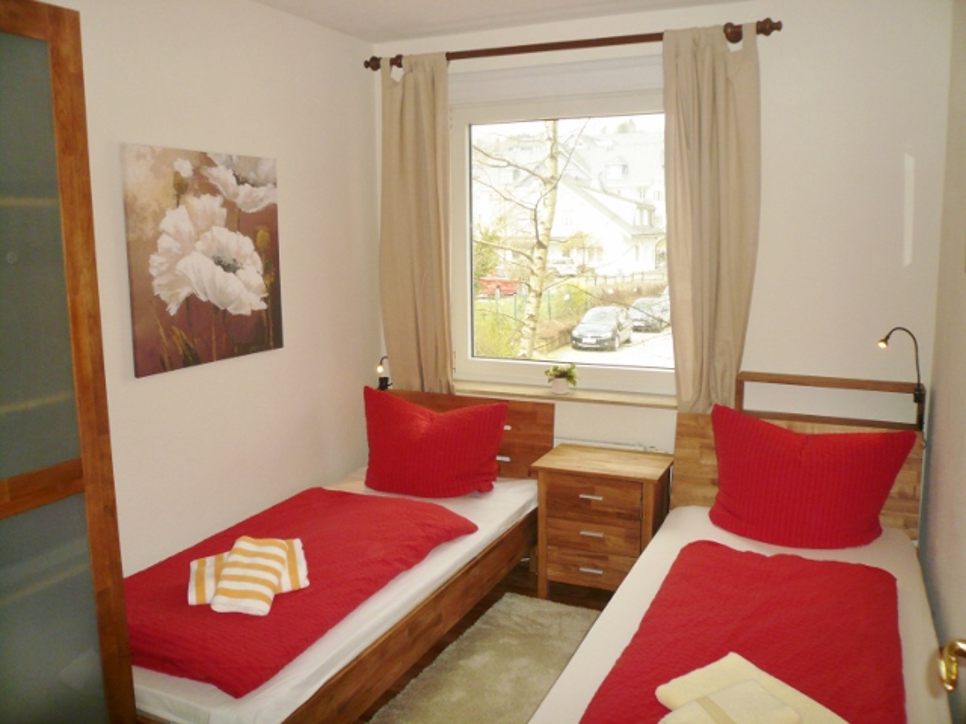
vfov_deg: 49.7
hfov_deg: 63.4
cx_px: 483
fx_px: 781
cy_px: 362
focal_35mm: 28
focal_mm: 4.6
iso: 125
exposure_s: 1/200
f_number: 2.8
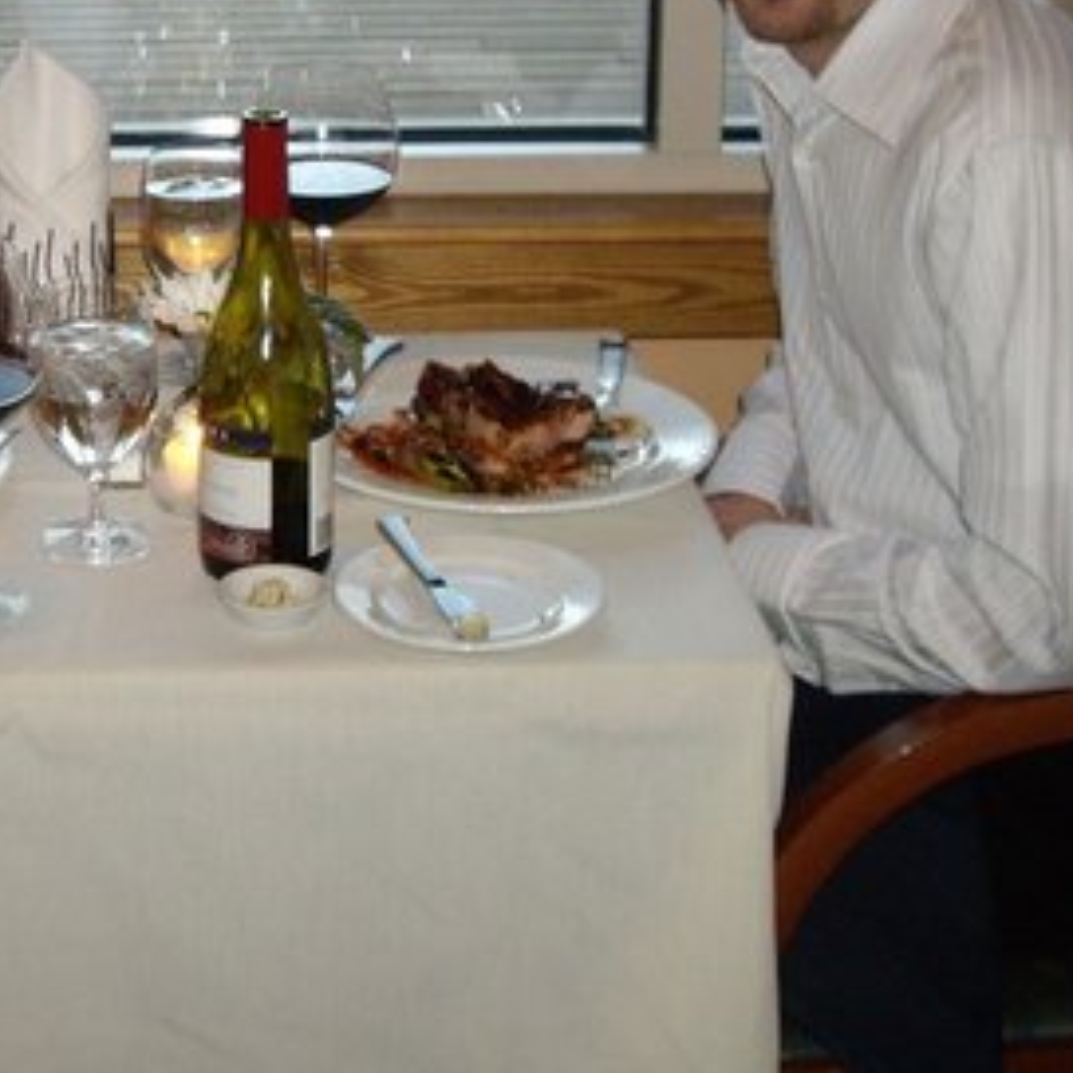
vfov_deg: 21.6
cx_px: 118
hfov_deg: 21.5
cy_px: 197
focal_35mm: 79
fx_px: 2770
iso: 200
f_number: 2.7
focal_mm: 6.2
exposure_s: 1/15
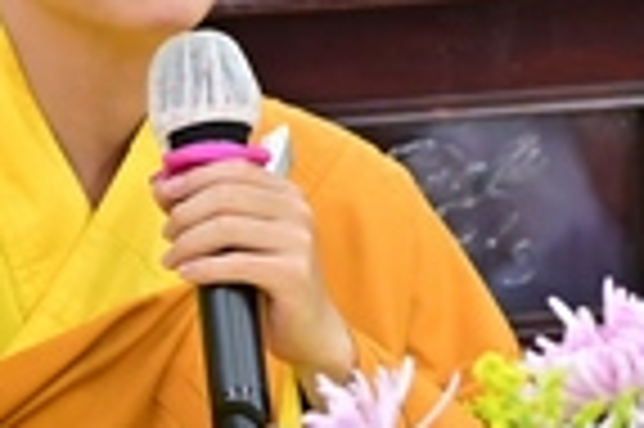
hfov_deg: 3.8
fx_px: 9756
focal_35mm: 546
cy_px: -16
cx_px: 563
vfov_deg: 2.5
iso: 1600
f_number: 4
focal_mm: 120
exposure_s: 1/50
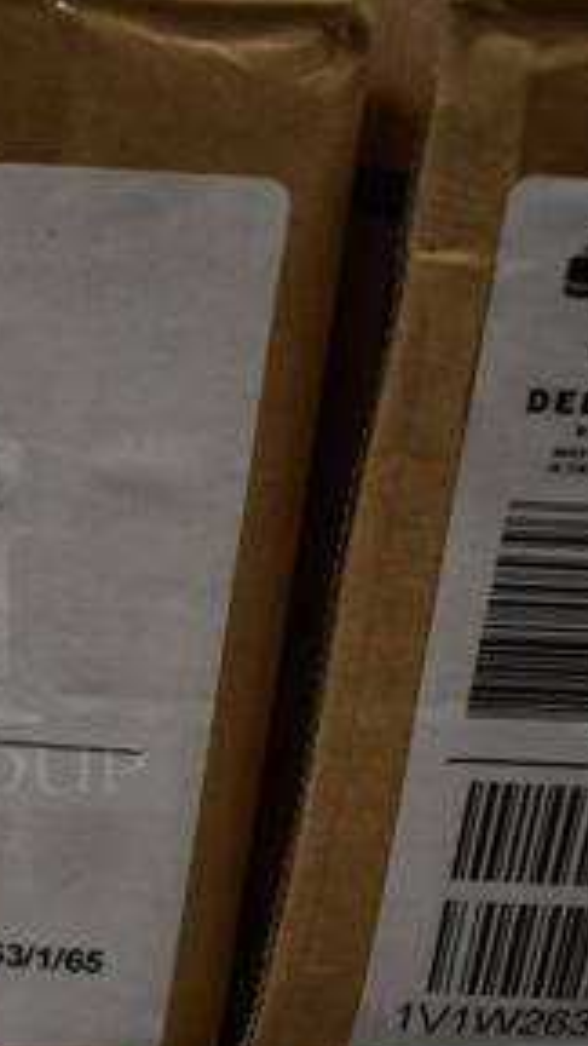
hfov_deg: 18.3
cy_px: 617
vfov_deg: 34.8
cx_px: -225
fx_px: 1663
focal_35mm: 60
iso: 400
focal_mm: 18
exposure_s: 1/30
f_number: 3.5
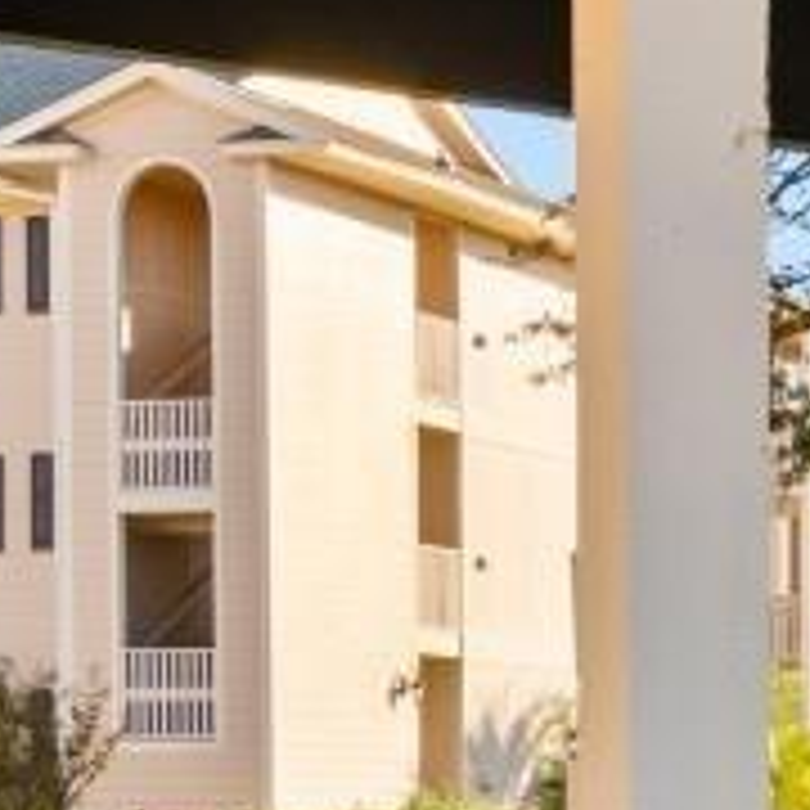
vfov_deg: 12.0
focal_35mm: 145
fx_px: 3839
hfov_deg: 11.0
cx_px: 1629
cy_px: 742
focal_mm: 13
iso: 100
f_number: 4.8
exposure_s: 1/40
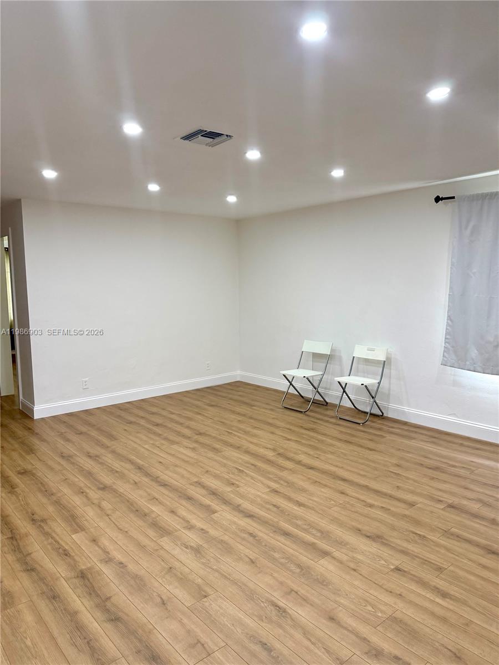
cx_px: 250
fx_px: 461
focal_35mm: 24
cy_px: 332
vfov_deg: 71.6
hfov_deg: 56.8
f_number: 1.78
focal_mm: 6.76
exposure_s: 1/179
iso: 200
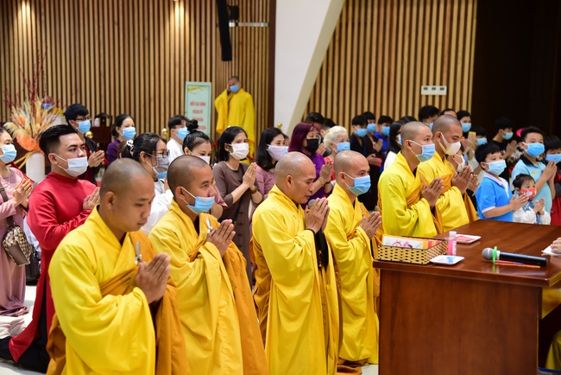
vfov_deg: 20.9
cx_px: 280
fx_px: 1013
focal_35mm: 65
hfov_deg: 30.9
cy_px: 188
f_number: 4
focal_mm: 65
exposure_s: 1/50
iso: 1000
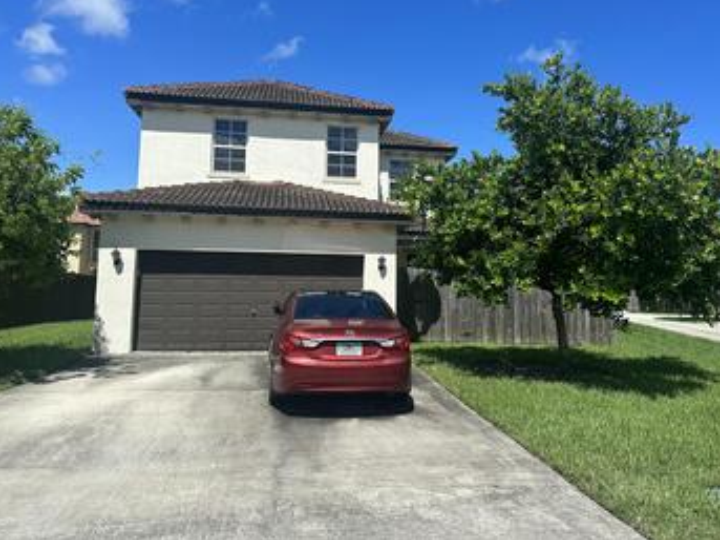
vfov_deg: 49.5
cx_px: 378
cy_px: 229
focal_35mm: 28
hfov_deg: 63.4
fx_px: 582
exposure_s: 1/5848
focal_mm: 6.86
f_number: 1.78
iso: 80
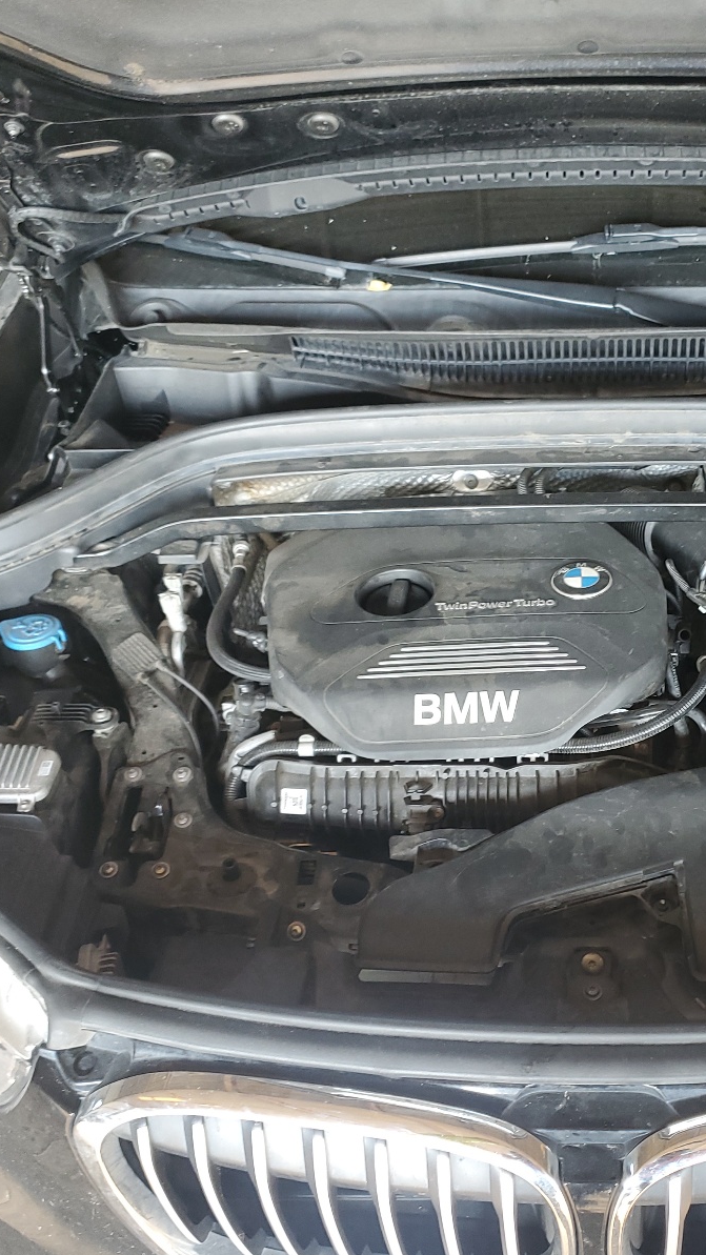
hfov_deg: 30.4
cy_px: 629
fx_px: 1265
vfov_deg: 52.8
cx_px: 574
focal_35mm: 38
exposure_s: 1/60.2
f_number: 1.5
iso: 62
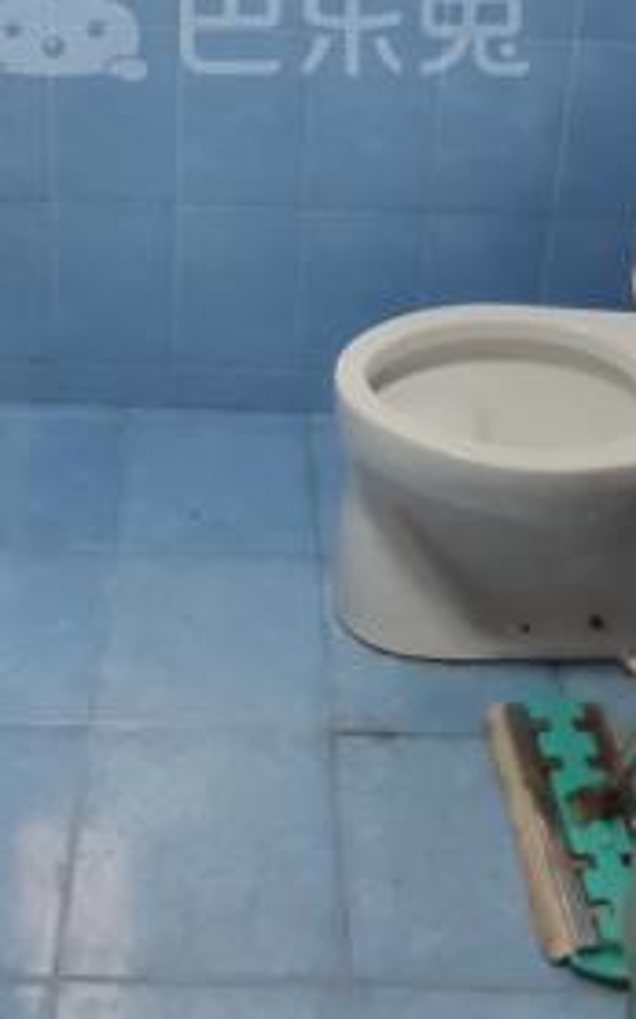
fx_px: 1276
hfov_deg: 27.9
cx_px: 235
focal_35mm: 46
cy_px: -18
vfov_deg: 38.3
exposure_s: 1/25
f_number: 2.4
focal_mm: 2.04
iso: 318
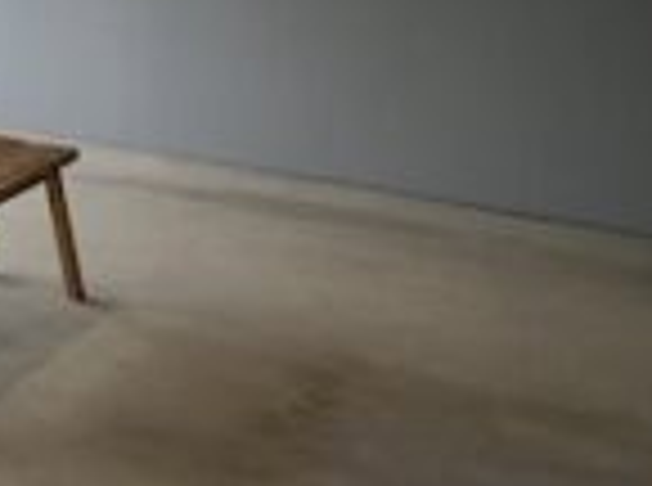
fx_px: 1127
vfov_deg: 22.3
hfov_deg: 21.0
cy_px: -112
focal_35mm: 60
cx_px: -542
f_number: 1.8
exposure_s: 1/159
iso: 32
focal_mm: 1.57
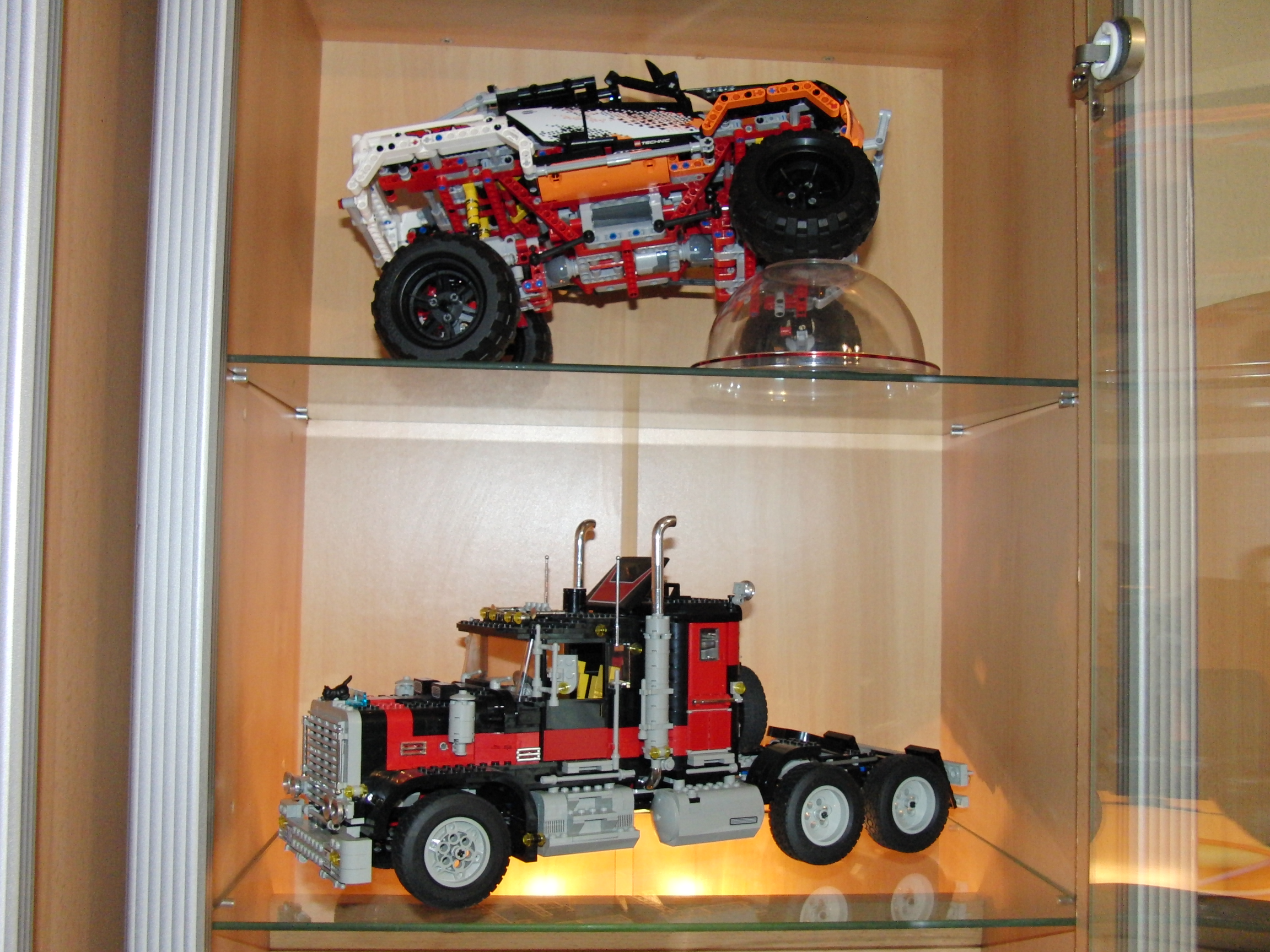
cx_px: 635
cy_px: 476
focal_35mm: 36
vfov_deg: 39.7
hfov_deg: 51.4
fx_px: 1321
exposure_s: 1/60
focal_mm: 7.3
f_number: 2.7
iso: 400
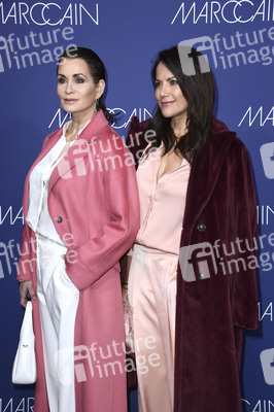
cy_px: 206
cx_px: 137
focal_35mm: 68
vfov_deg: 29.7
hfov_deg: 20.0
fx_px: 778
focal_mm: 68
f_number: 5.6
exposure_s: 1/250
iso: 800
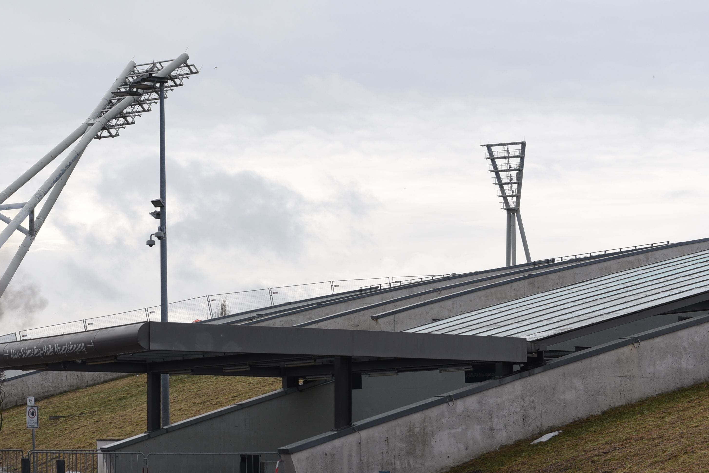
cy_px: 212
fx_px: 2029
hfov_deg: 19.4
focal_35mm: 103
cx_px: 32
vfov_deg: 13.3
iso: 100
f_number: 5
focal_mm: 50
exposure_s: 1/400
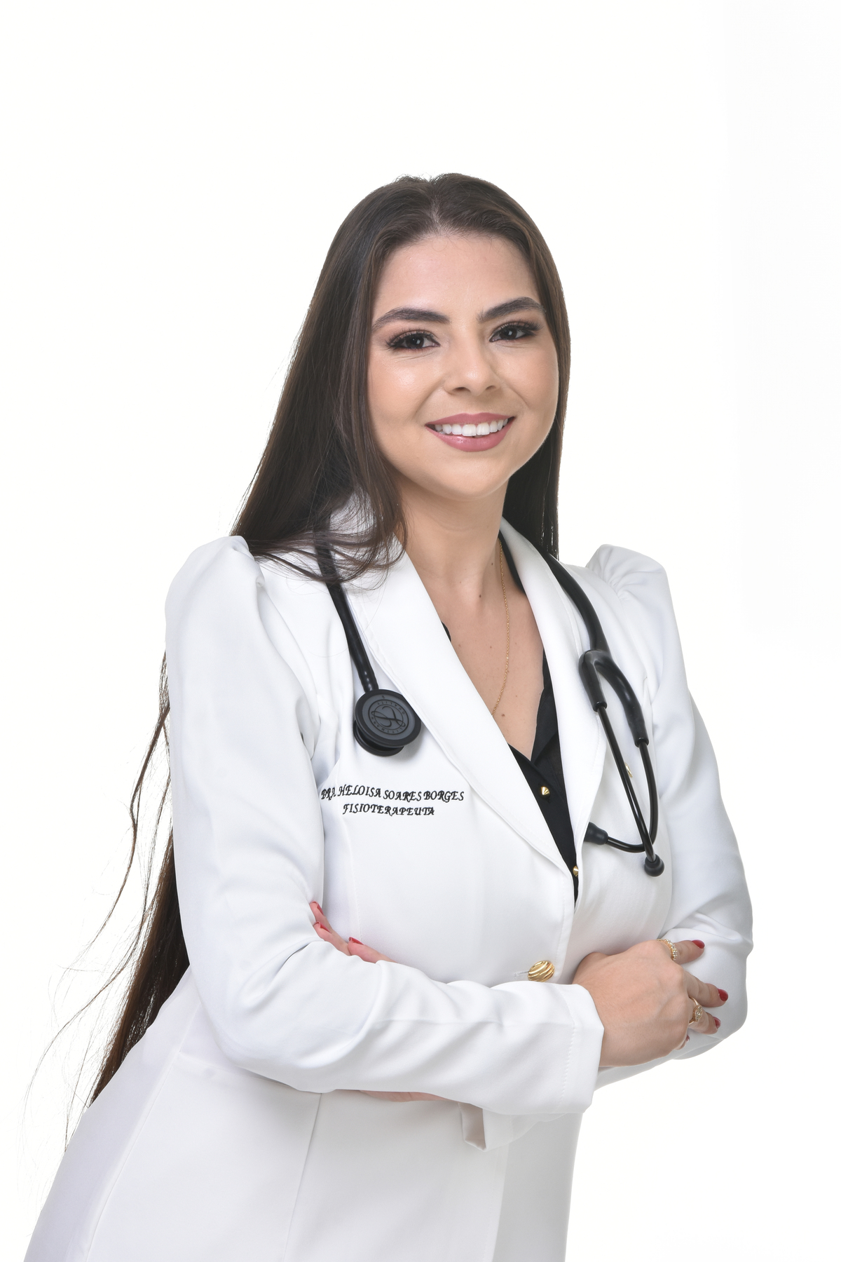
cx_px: 420
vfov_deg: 18.2
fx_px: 3942
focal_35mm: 112
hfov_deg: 12.2
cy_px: 631
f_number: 14
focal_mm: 75
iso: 250
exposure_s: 1/250
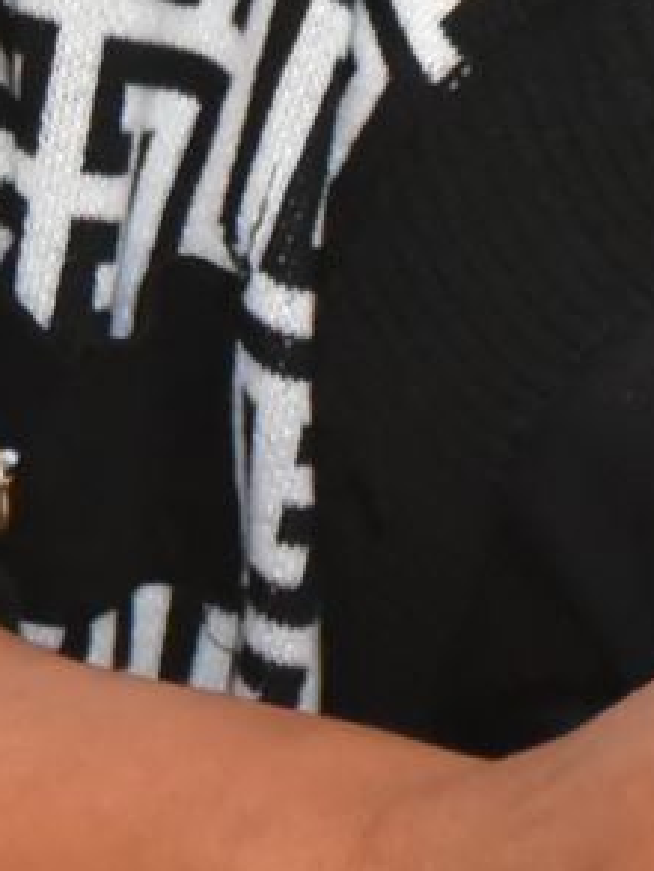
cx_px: 1323
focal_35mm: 1107
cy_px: -914
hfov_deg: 1.3
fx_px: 27866
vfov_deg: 1.8
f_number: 5.6
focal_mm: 135
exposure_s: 1/125
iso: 4000
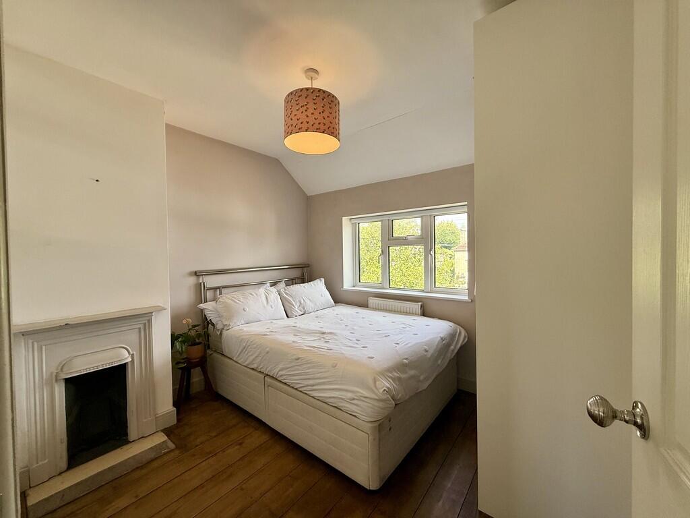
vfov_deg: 85.7
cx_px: 345
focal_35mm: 14
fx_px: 279
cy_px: 259
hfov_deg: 102.1
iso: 64
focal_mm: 2.22
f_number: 2.2
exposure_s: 1/188
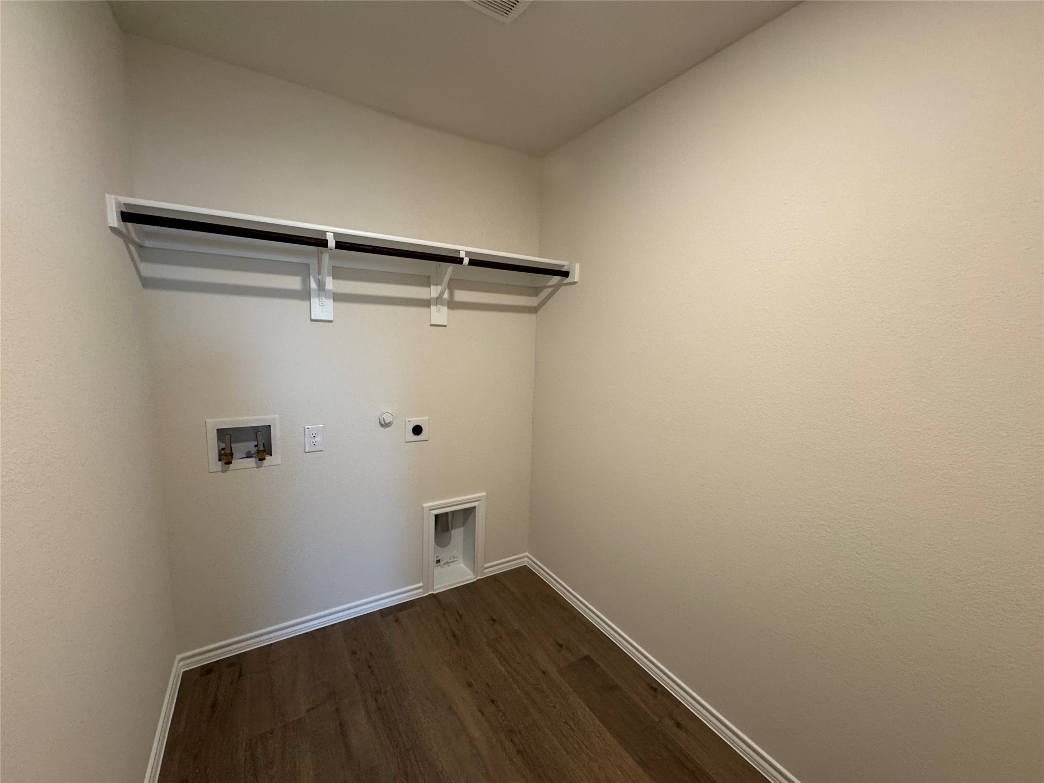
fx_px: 422
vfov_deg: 85.7
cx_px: 522
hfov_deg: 102.1
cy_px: 392
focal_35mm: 14
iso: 200
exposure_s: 1/60
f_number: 2.2
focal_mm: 2.22
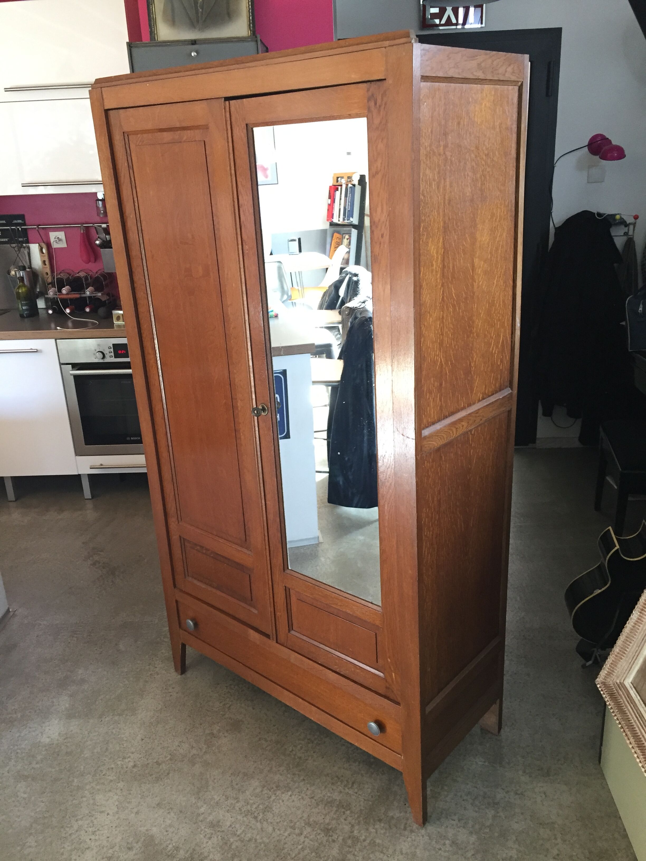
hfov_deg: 48.2
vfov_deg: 61.7
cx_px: 323
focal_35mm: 29
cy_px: 430
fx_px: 722
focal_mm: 4.15
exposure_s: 1/33
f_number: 2.2
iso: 200
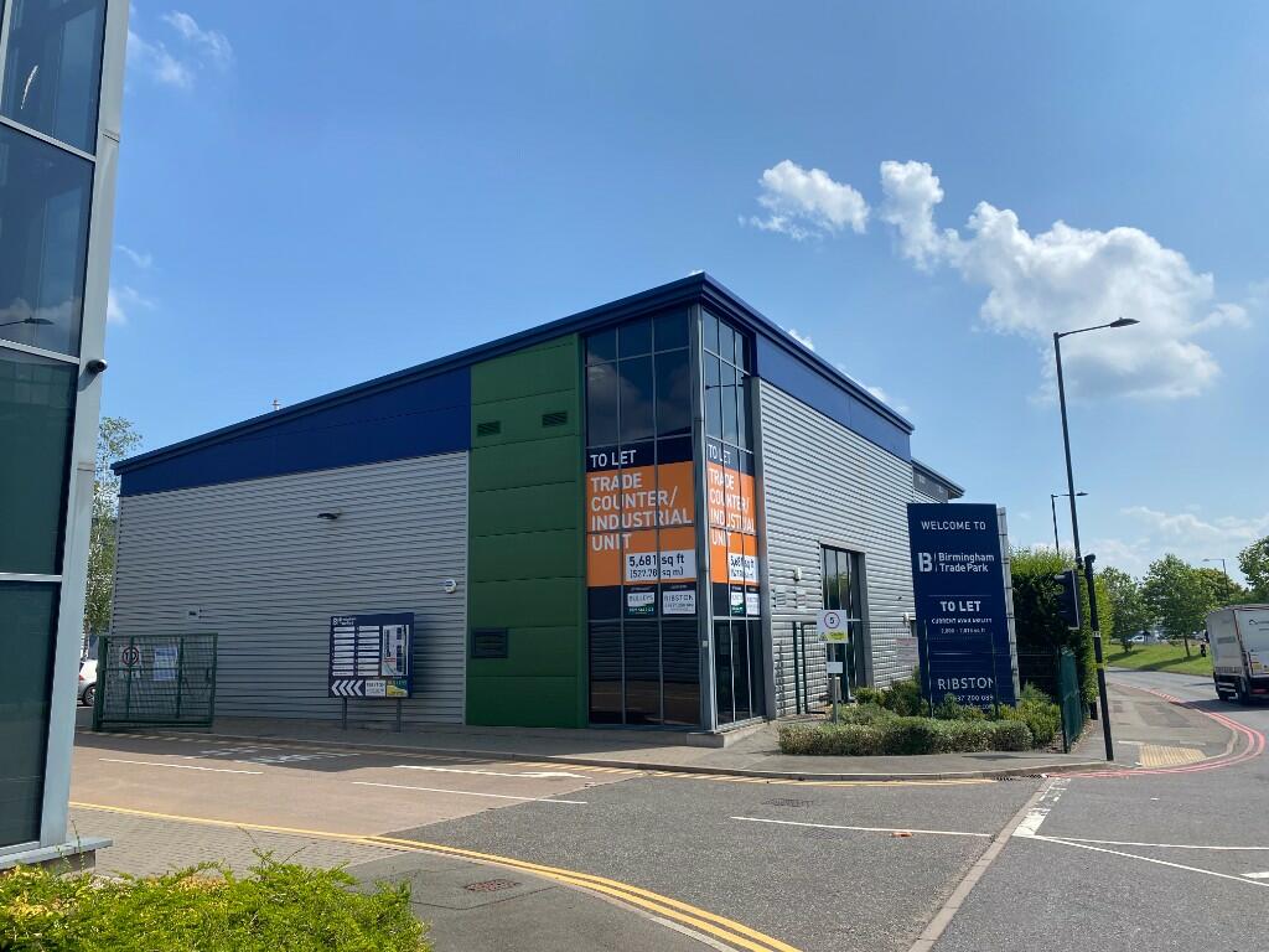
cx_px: 634
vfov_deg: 53.1
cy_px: 476
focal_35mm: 26
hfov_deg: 67.3
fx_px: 953
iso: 32
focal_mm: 4.25
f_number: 1.8
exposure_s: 1/3300
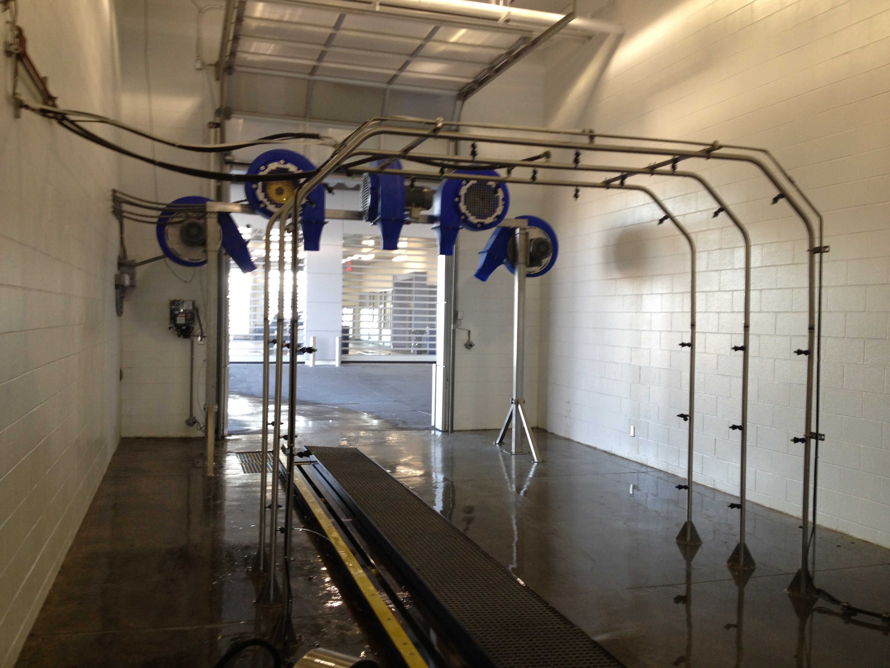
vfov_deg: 40.7
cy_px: 334
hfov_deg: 52.6
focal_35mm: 35
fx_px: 900
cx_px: 445
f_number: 2.4
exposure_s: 1/30
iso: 64
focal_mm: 4.28
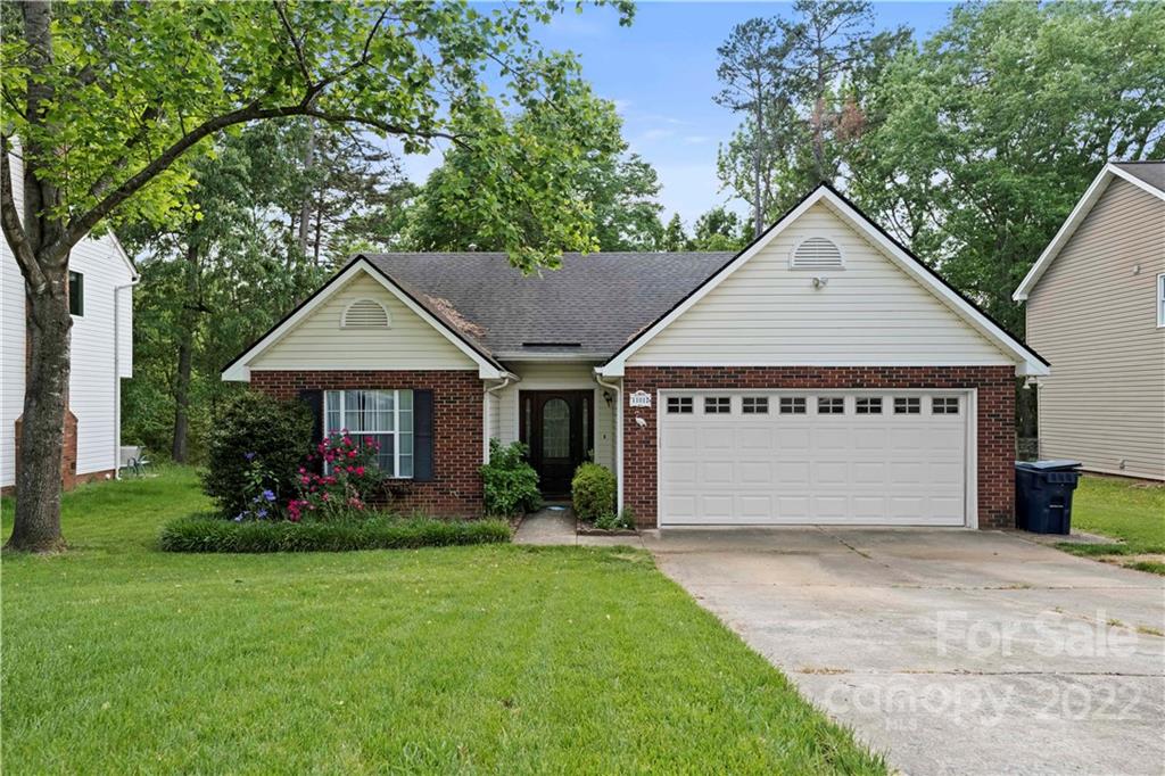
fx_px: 776
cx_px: 582
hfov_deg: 73.8
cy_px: 388
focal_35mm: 24
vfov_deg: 53.1
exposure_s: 1/250
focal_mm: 24
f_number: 5.6
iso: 320
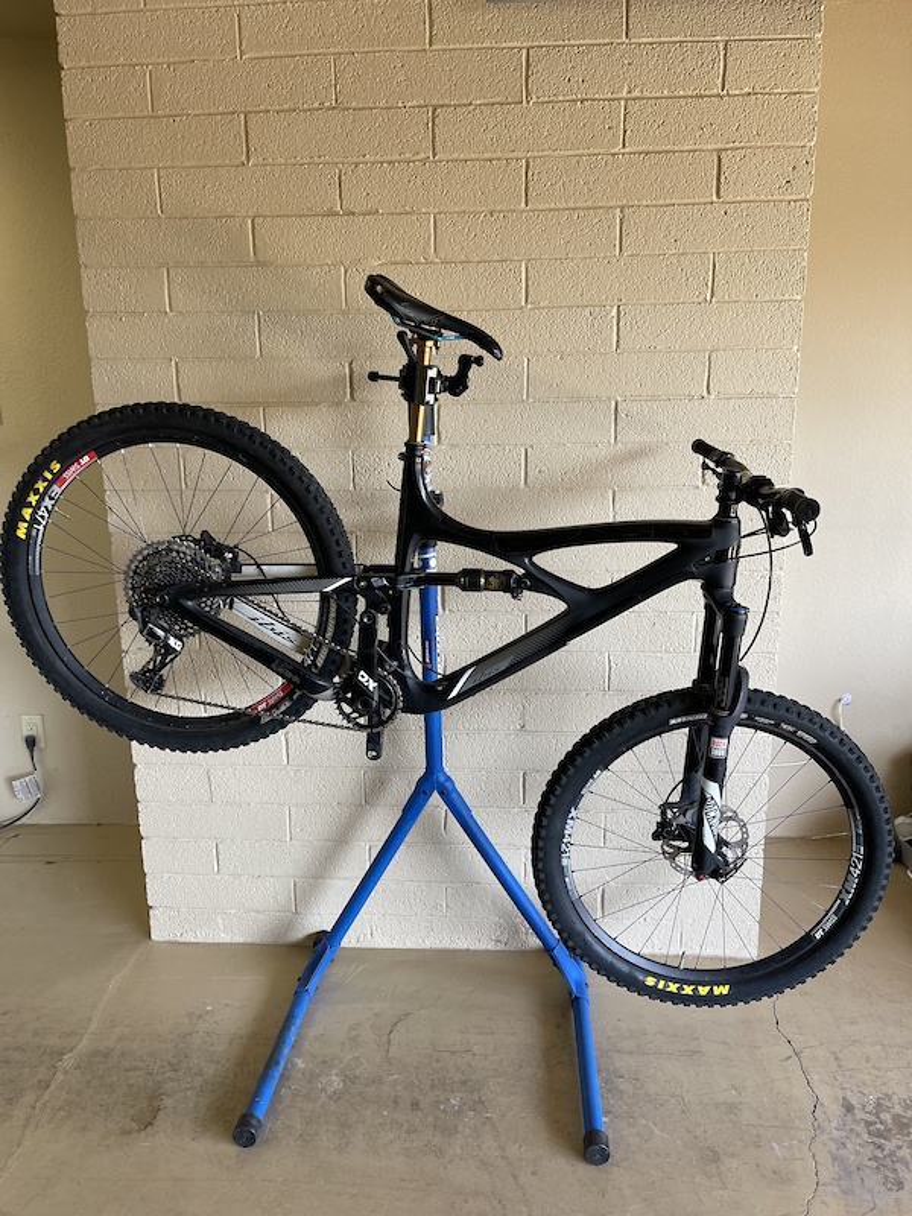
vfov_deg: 67.3
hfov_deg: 53.1
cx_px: 456
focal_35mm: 26
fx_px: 913
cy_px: 608
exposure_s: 1/121
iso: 80
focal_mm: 5.1
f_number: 1.6
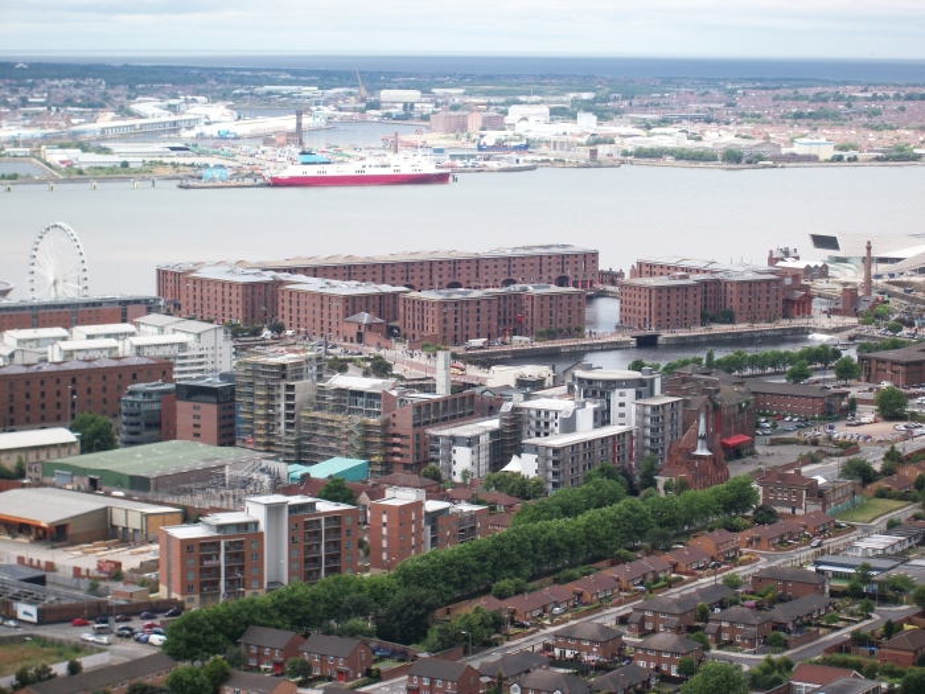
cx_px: 462
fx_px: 2806
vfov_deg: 14.1
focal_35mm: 105
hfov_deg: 18.7
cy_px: 347
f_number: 5.7
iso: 80
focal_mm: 18.8
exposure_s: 1/160
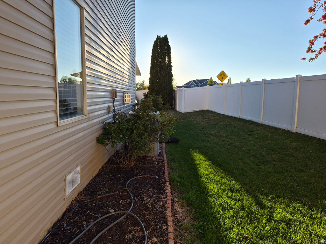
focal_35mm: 23
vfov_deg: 58.9
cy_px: 122
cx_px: 163
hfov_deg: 73.9
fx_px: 217
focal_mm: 5.4
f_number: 1.8
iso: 80
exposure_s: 1/5600
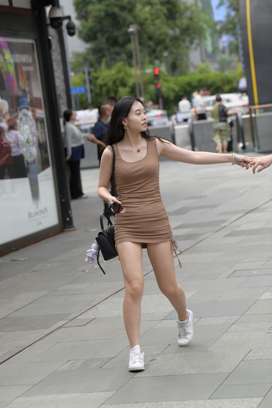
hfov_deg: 12.5
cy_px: 204
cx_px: 136
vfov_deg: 18.6
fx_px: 1246
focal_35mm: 110
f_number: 4.5
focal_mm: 110
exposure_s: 1/800
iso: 320
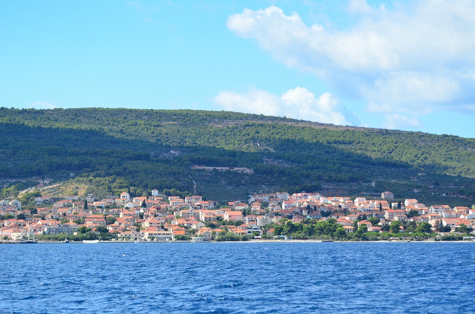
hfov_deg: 13.4
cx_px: 238
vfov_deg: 8.9
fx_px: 2014
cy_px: 157
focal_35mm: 153
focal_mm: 102
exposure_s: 1/8000
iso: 1250
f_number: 4.5
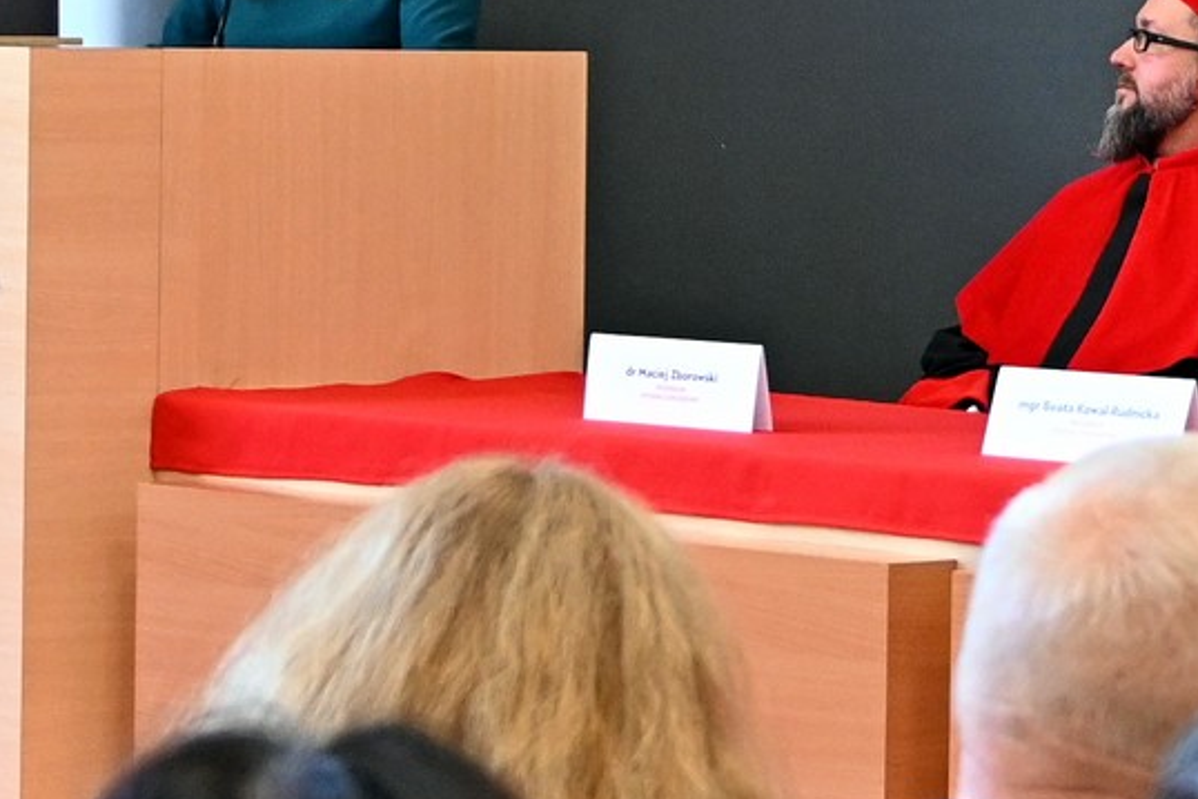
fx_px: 5792
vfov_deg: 7.9
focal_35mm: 174
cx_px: 1438
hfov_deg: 11.6
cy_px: 96
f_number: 4
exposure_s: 1/125
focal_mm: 26
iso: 1250
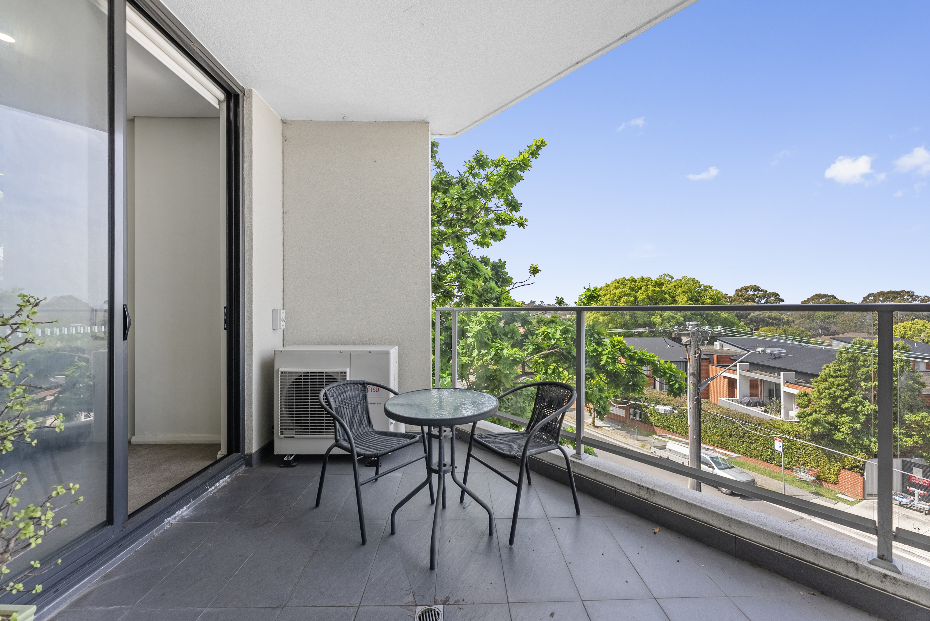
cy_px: 310
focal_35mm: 14
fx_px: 362
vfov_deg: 81.3
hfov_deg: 104.2
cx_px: 465
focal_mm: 14
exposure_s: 1/15
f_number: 9
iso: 100
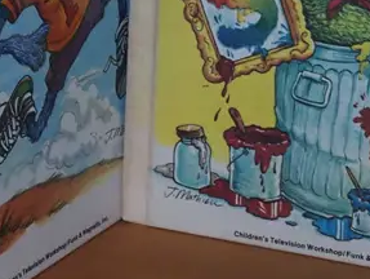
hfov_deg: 17.2
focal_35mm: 114
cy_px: -44
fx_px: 1220
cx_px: 116
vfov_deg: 12.7
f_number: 5.6
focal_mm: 16
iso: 2500
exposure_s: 1/160
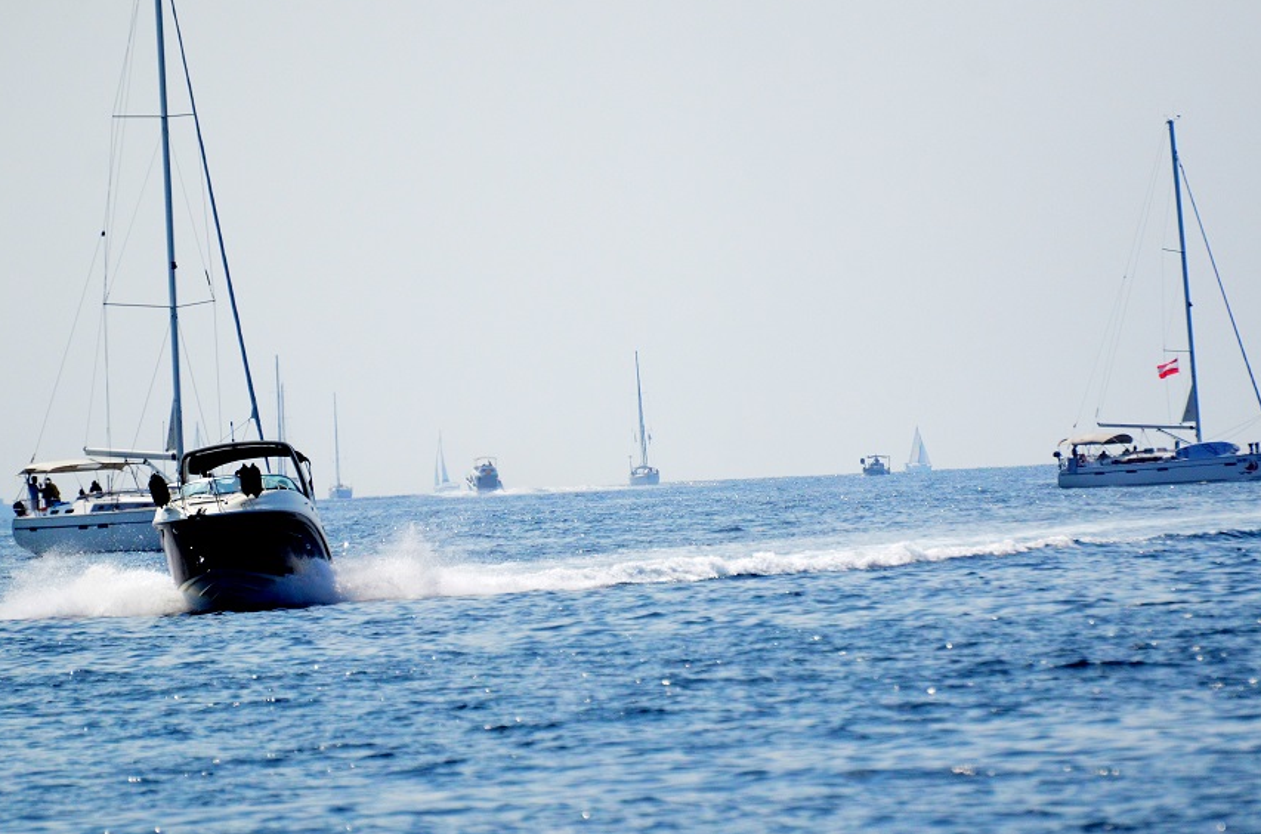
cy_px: 384
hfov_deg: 3.9
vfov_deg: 2.6
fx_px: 18412
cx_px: 653
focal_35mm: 527
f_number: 5.6
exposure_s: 1/8000
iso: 1800
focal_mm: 300
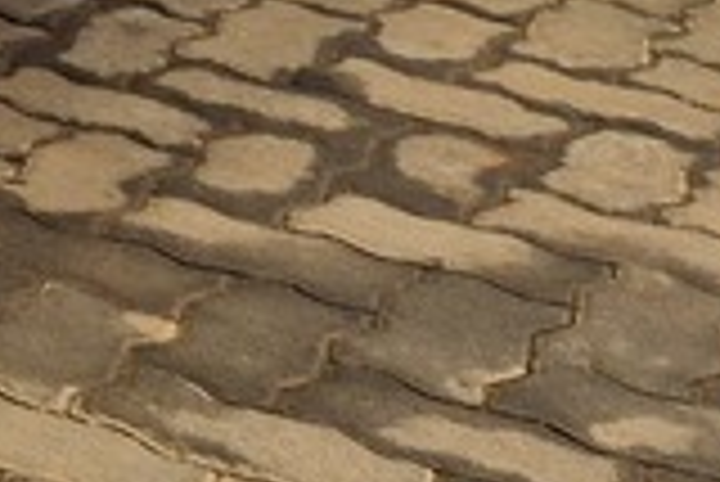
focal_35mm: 153
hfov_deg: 11.0
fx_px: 3063
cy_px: -923
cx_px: -1084
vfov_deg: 7.9
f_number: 1.8
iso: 25
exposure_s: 1/306
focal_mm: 5.4
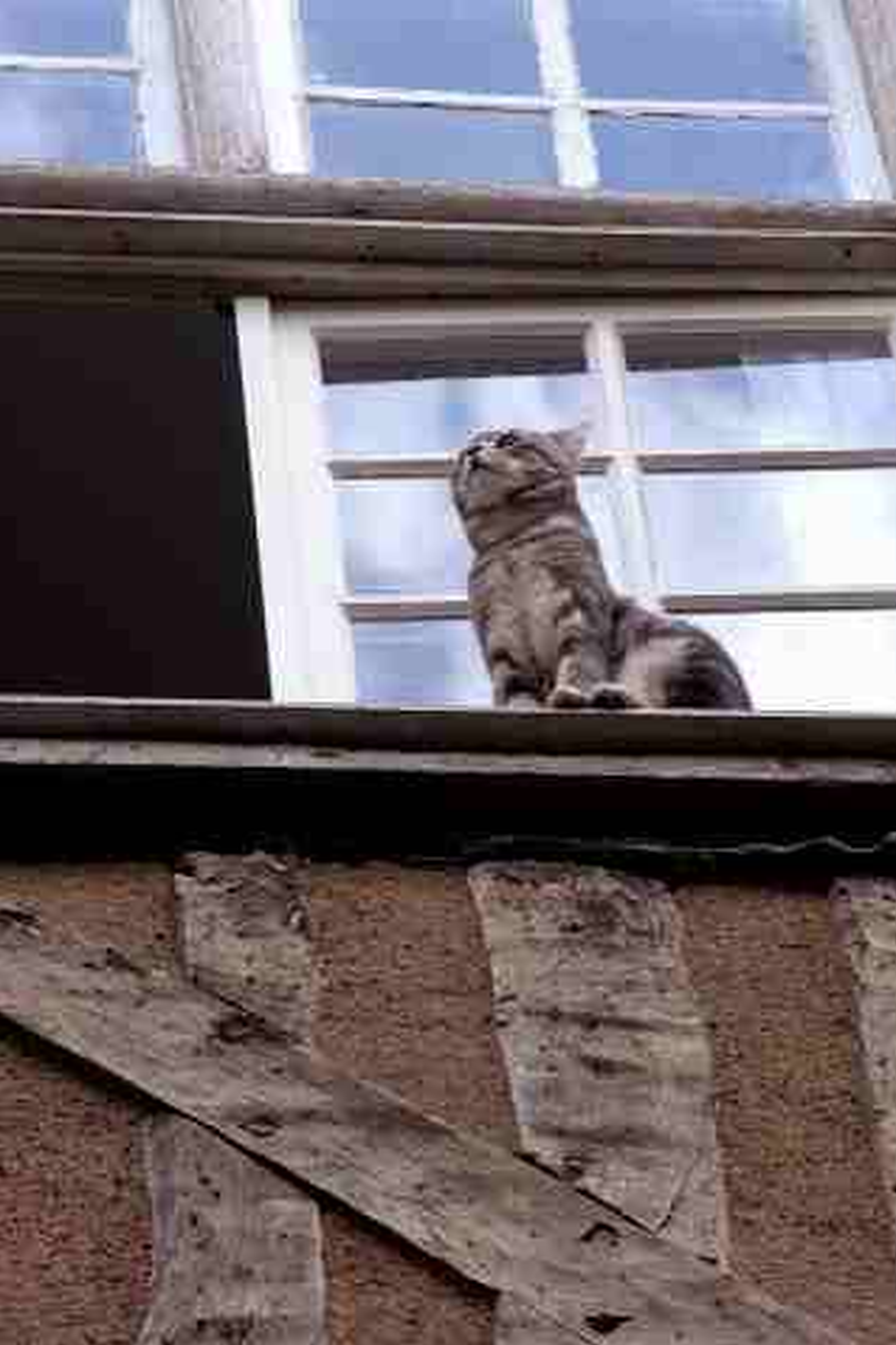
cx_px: 502
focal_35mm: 293
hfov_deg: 4.7
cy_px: 674
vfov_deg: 7.0
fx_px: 10938
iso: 400
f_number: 7.4
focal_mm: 71.2
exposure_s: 1/325
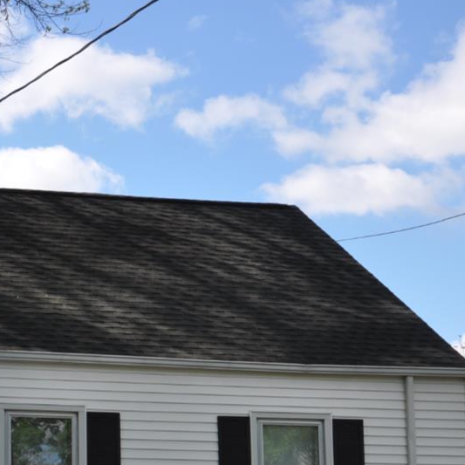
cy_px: 427
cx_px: -120
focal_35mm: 86
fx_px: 1307
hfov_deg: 18.9
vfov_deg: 19.8
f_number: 8
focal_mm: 24
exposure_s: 1/250
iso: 200
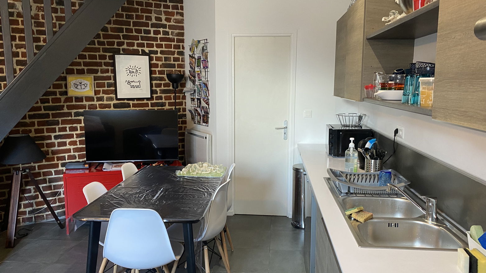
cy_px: 143
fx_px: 374
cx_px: 244
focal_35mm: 29
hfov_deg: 66.1
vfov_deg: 40.2
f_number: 1.8
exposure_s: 1/50
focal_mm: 4.25
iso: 160
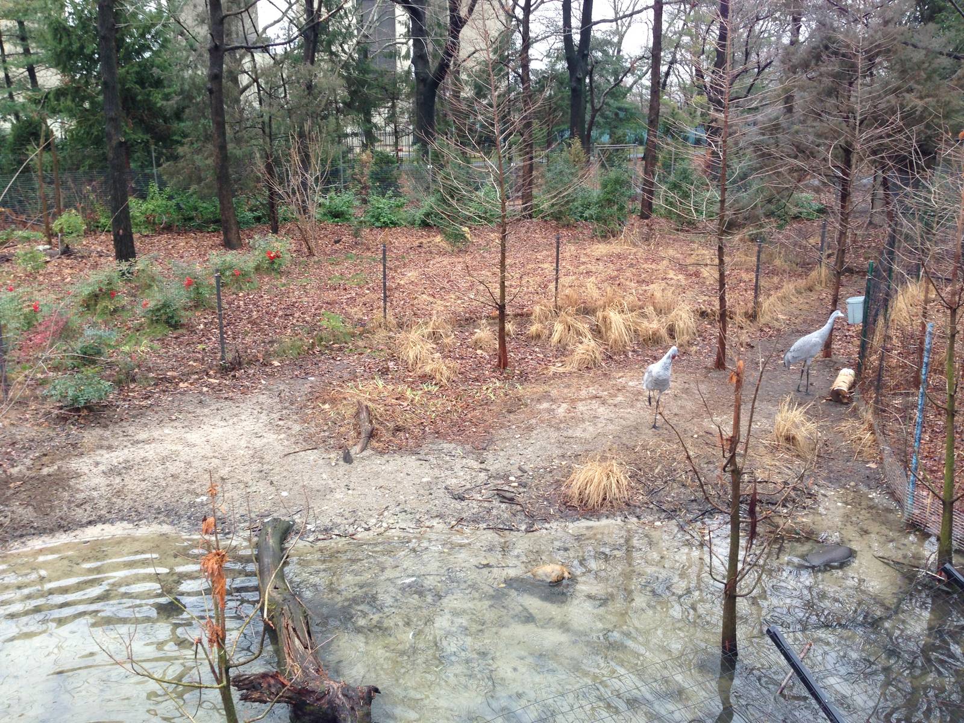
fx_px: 919
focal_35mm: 33
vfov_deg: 42.9
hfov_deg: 55.4
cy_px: 362
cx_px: 482
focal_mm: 4.13
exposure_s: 1/120
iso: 80
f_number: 2.4
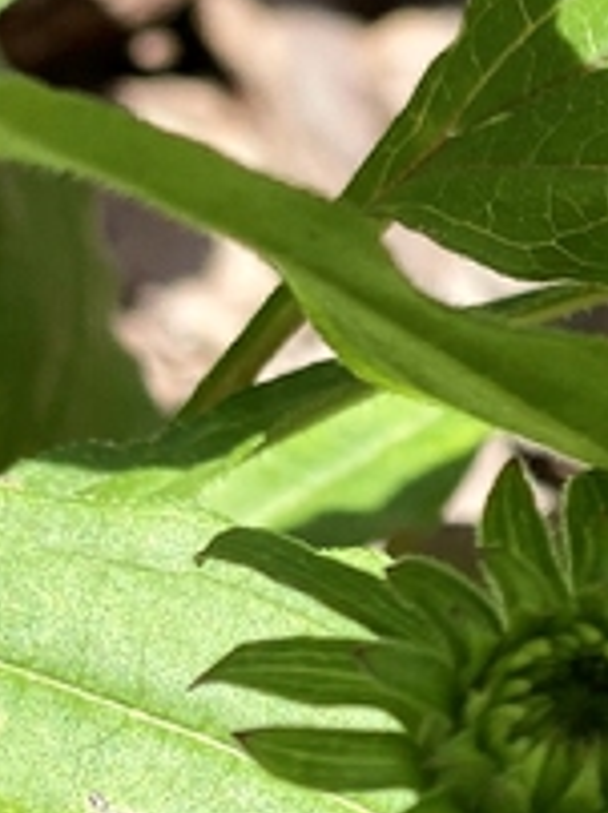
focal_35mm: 264
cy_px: 757
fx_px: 6196
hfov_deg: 5.6
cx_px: 914
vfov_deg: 7.5
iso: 20
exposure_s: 1/489
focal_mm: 6
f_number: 2
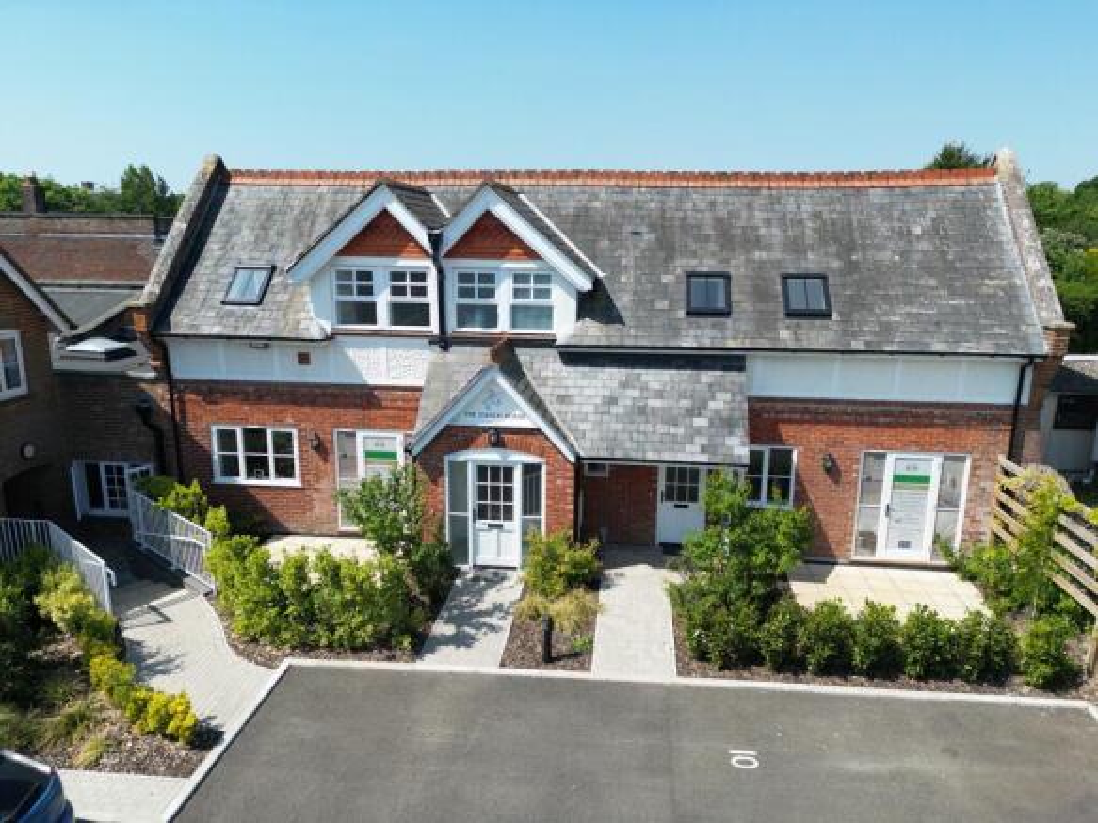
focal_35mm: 24
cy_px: 412
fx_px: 761
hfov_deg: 71.6
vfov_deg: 56.8
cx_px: 549
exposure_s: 1/2500
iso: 120
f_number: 1.7
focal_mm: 6.72
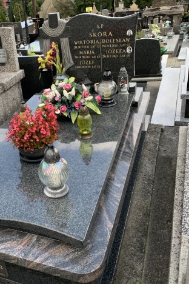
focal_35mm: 37
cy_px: 139
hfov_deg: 34.9
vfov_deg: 51.9
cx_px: 40
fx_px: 291
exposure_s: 1/316
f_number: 1.8
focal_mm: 4.25
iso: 25
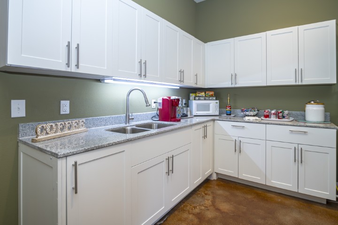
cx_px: 169
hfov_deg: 96.7
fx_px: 150
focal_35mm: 16
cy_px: 112
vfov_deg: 73.7
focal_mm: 16
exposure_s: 1/50
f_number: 2.8
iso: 100
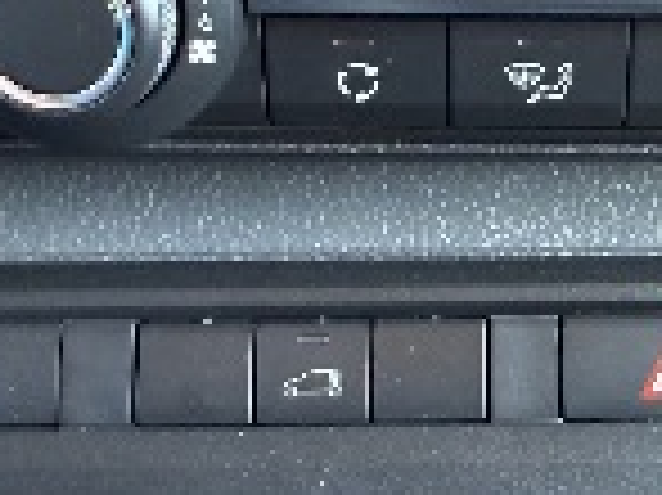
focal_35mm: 68
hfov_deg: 27.4
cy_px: 180
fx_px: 1299
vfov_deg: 21.5
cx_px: 617
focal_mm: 2.22
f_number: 2.2
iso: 500
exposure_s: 1/60
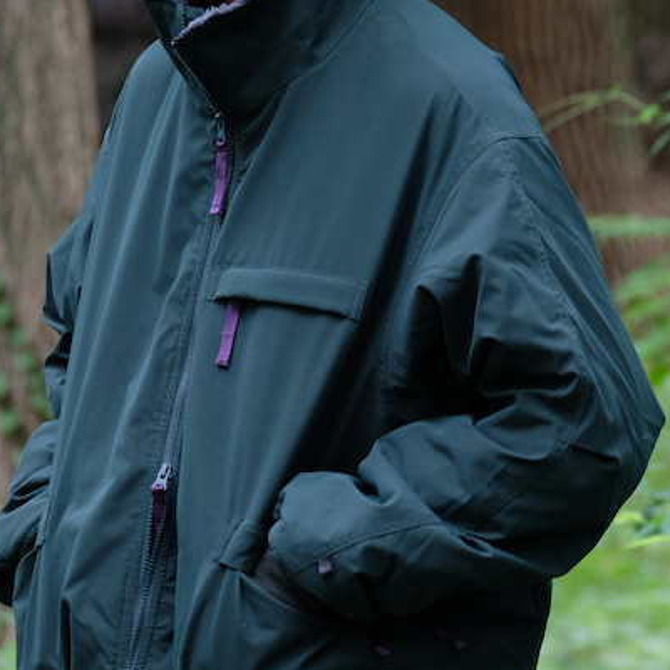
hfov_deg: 3.2
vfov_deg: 3.2
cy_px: 391
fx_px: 12131
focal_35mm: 554
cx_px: 476
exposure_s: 1/58
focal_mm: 204.6
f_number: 6.7
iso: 800
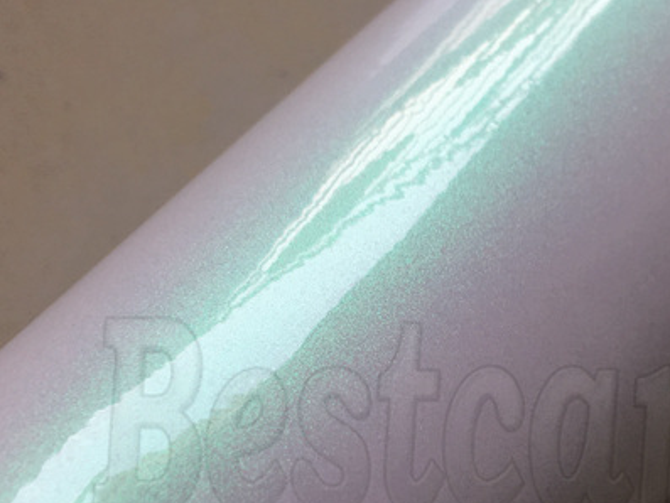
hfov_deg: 26.5
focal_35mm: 73
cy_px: 322
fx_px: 1413
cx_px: 439
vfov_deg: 20.1
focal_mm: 4.15
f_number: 2.2
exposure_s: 1/100
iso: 40
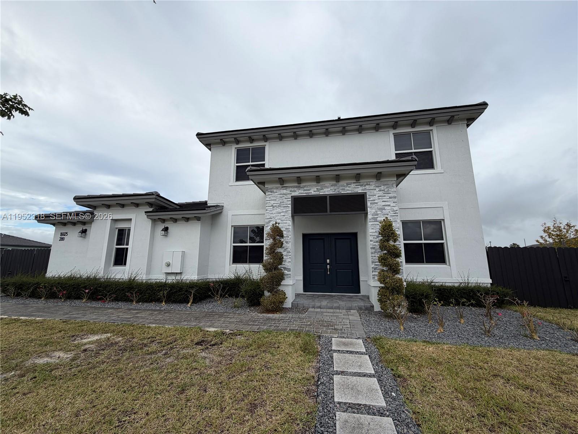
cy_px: 217
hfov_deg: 102.1
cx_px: 289
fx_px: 234
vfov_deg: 85.7
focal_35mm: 14
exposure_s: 1/779
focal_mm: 2.22
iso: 20
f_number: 2.2
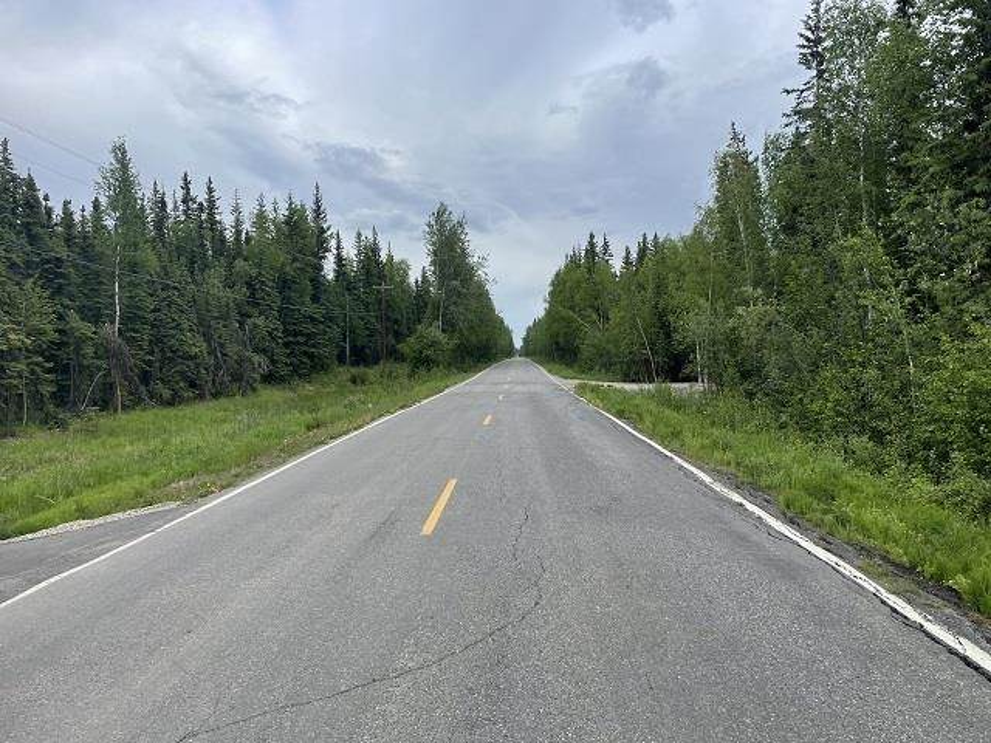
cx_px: 496
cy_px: 372
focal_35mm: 26
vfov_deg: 53.1
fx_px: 744
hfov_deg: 67.3
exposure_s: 1/1825
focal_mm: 4.2
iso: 32
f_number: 1.6
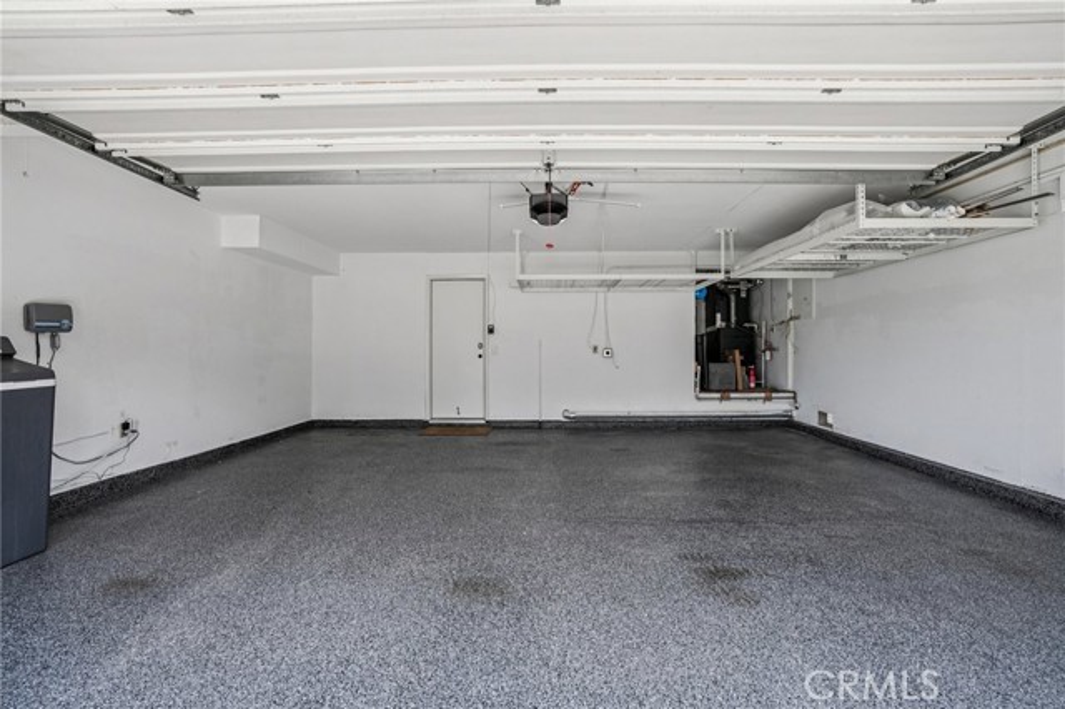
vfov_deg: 73.7
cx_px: 532
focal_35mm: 16
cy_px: 354
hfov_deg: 96.8
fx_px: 473
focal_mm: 16
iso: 400
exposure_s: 1/125
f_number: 8
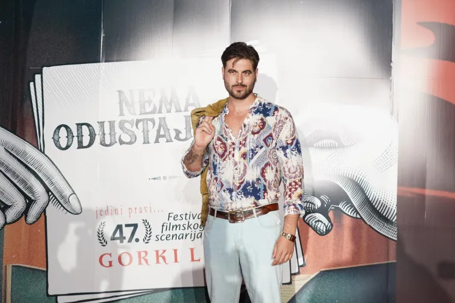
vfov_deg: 22.2
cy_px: 151
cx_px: 230
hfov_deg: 32.9
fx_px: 771
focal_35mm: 61
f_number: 4
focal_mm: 60
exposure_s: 1/500
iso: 3200
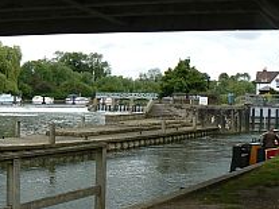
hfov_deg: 31.6
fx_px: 491
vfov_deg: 23.9
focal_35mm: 61
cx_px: 119
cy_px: 129
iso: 80
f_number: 5.6
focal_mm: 6
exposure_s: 1/250
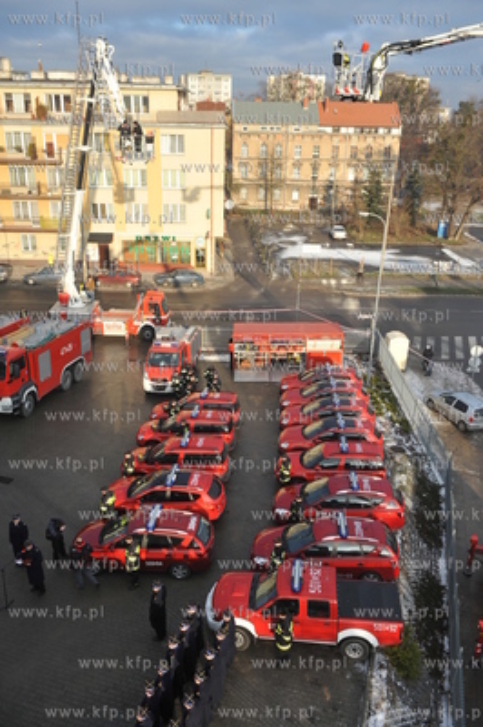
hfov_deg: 42.3
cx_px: 242
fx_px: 625
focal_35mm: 31
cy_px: 364
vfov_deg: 60.3
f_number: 5.6
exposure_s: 1/1000
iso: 400
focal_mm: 31
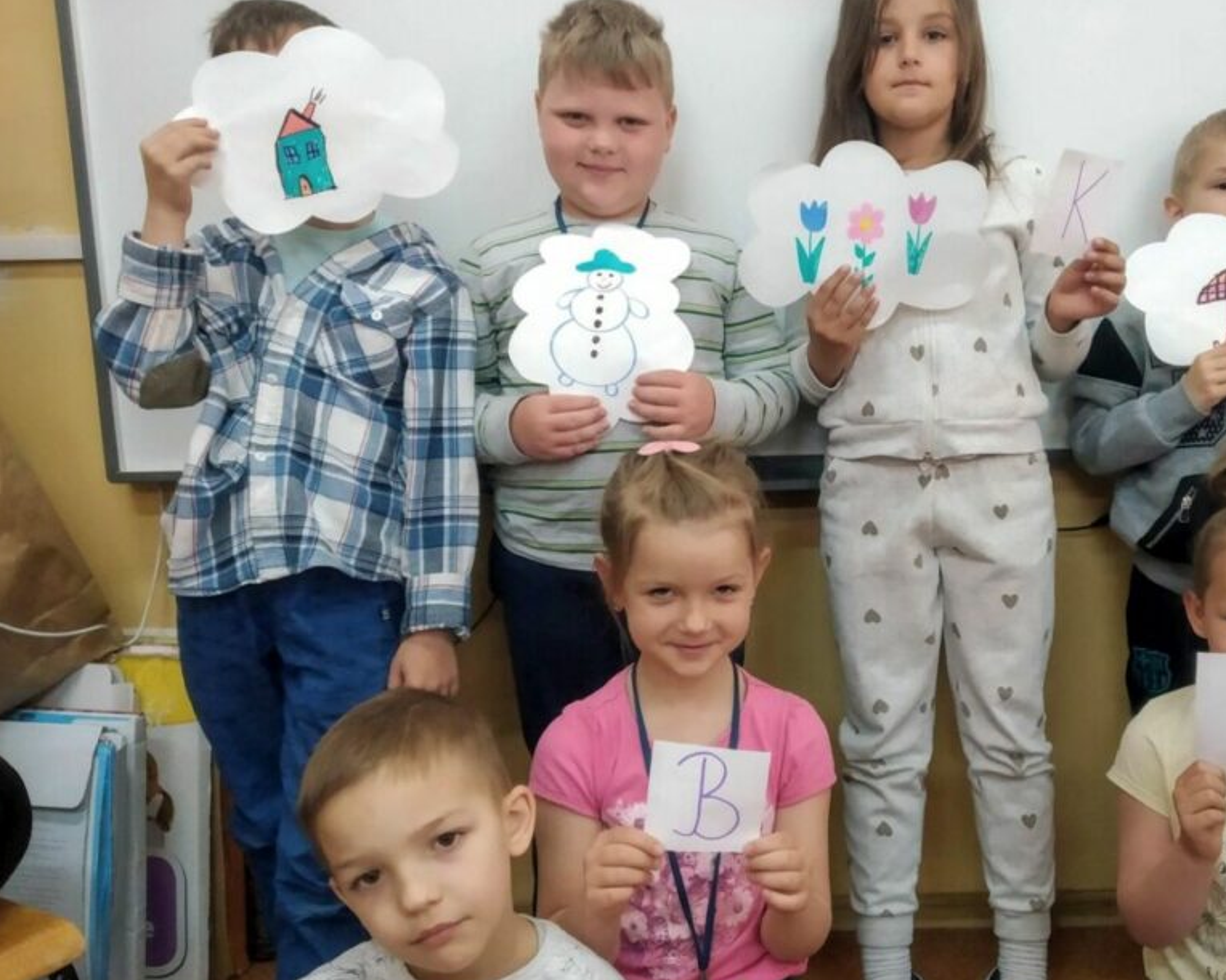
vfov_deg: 43.3
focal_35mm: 34
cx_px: 809
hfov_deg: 51.9
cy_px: 481
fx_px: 1234
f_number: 2.2
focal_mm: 3.82
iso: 500
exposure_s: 1/33
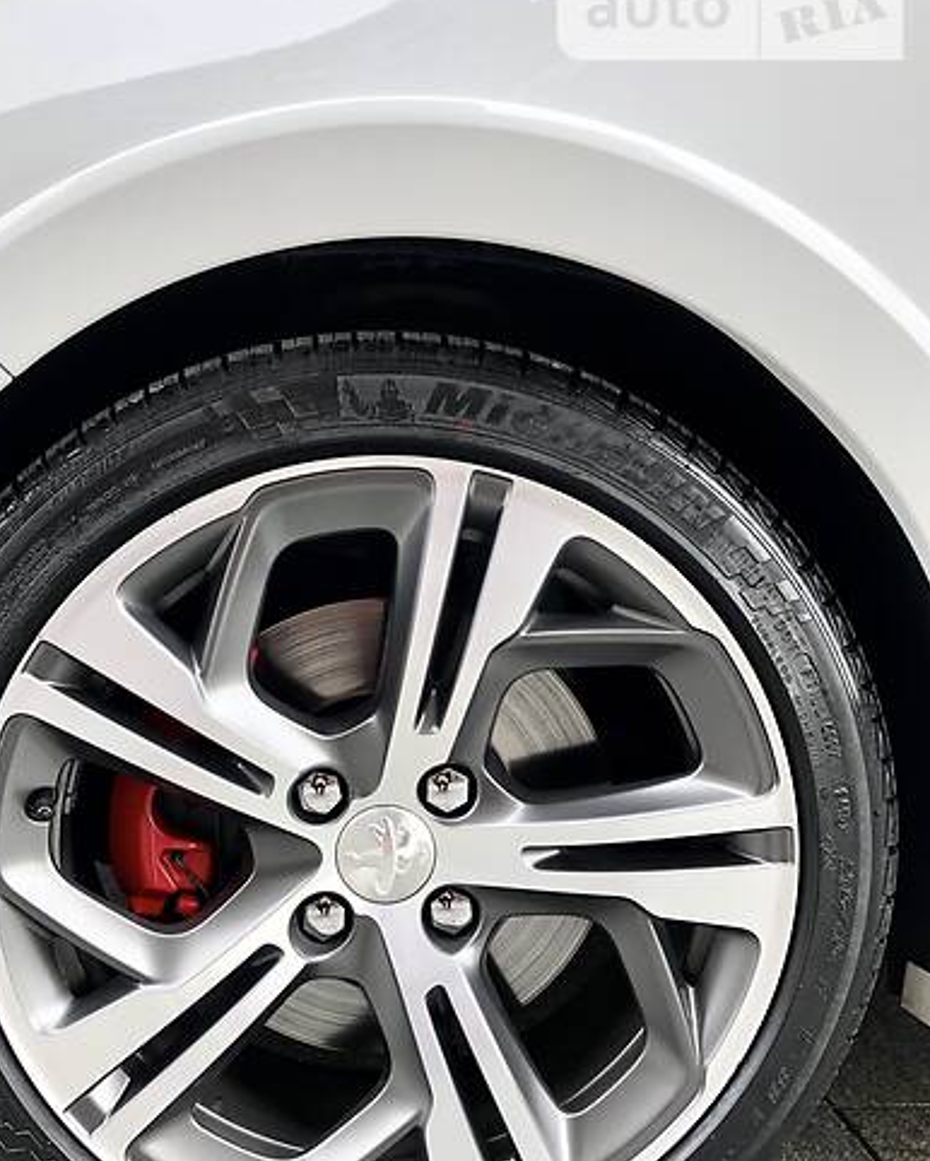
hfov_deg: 43.3
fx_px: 1169
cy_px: 650
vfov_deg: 52.7
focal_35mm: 34
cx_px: 398
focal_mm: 4
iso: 25
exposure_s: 1/120
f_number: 1.8
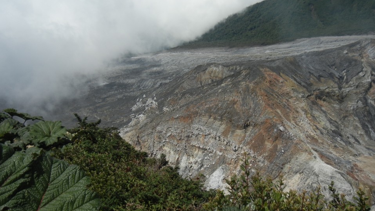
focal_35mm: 35
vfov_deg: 33.7
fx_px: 348
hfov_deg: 56.6
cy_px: 102
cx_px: 188
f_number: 7
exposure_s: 1/838
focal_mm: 5.4
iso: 160
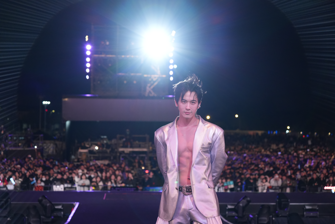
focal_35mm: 70
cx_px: 168
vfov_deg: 19.5
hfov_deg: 28.8
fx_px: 651
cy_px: 112
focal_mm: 70
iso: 3200
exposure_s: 1/250
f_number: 4
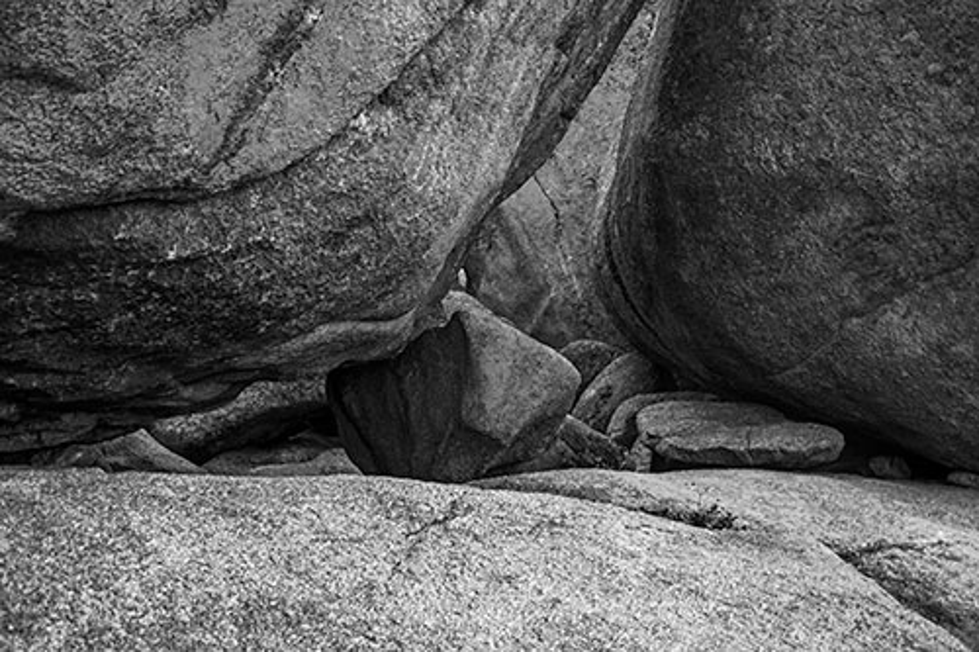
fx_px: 1060
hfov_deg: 49.6
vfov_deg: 34.2
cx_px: 490
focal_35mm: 39
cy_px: 326
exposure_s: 1/40
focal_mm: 26
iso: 90
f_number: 3.8
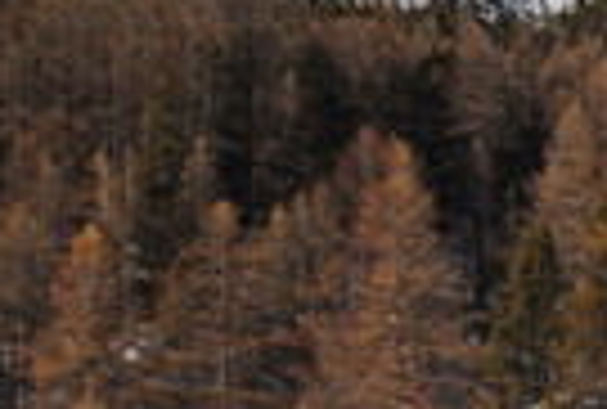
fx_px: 2470
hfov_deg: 10.9
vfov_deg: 9.0
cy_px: 791
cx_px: 1648
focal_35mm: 146
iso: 200
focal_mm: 14
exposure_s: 1/500
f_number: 11
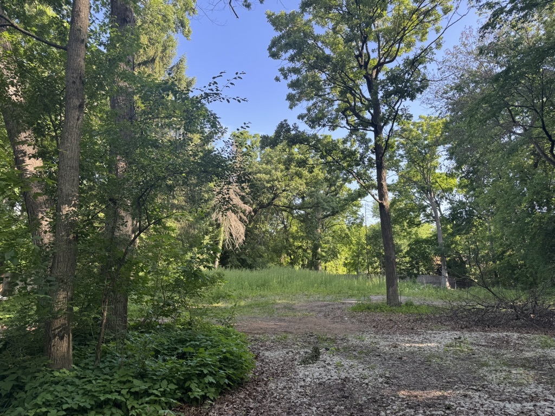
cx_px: 278
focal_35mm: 24
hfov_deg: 71.6
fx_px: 385
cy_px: 208
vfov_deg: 56.8
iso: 80
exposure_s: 1/397
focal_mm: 6.76
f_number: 1.78
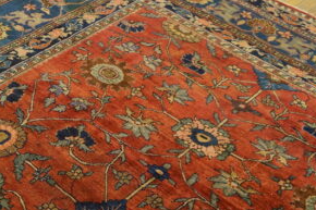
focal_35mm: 59
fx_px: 518
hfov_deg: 31.7
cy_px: 155
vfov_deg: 22.8
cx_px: 10
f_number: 4
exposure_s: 1/60
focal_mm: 19
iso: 1250
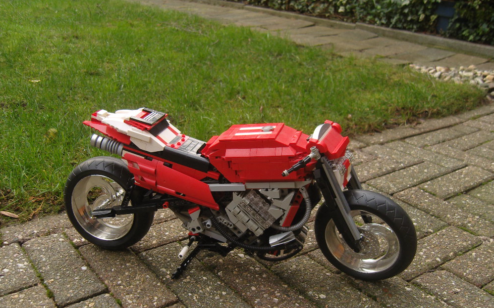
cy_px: 183
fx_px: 498
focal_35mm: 37
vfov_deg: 34.3
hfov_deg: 52.7
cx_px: 242
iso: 100
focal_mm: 7.3
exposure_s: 1/60
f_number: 2.8
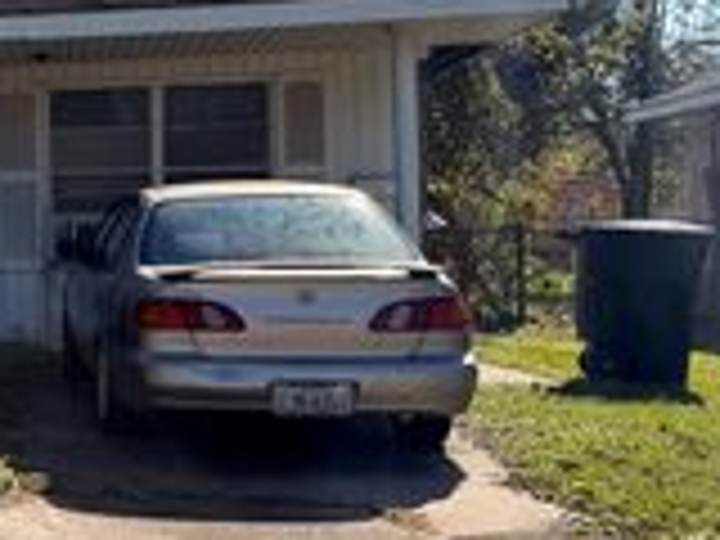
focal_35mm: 75
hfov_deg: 21.4
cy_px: 218
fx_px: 1560
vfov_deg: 19.6
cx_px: -392
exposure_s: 1/5319
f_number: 1.78
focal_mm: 6.76
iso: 100
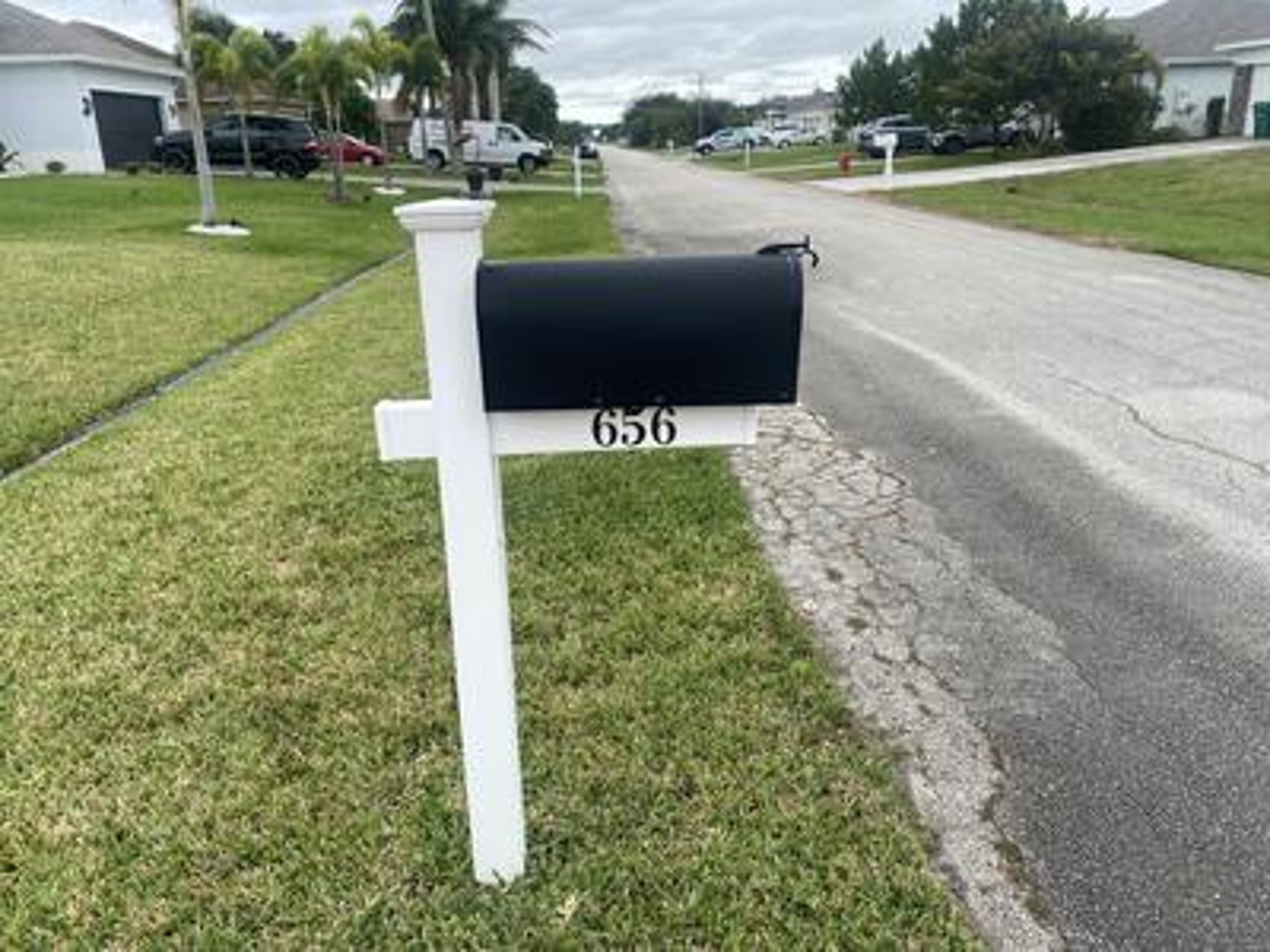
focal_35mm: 26
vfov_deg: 53.1
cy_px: 476
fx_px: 954
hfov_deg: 67.3
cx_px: 635
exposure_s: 1/1007
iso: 32
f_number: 1.8
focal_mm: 4.25
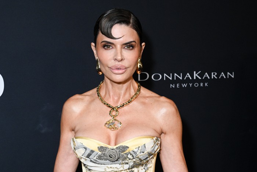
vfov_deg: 26.0
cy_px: 86
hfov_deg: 38.2
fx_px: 371
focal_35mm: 52
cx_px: 128
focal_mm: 52
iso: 2000
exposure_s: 1/160
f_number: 9
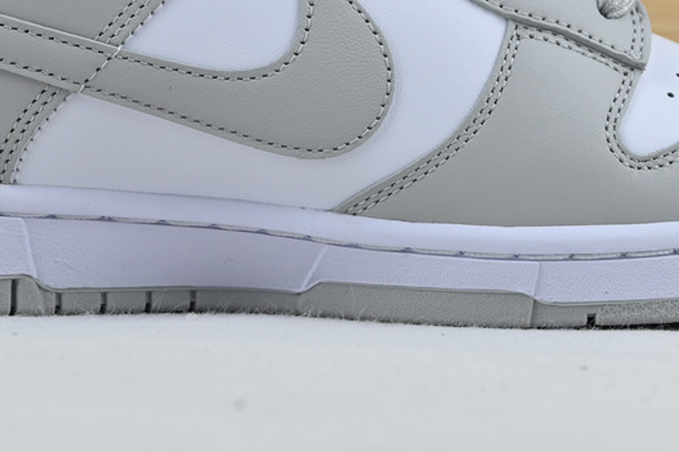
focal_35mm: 108
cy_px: 48
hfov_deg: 19.0
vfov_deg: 12.6
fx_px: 2028
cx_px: 303
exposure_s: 1/100
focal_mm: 31.5
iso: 100
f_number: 5
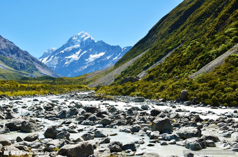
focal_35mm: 36
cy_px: 78
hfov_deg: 53.2
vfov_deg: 36.7
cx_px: 119
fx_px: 237
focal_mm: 24
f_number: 10
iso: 100
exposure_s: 1/160
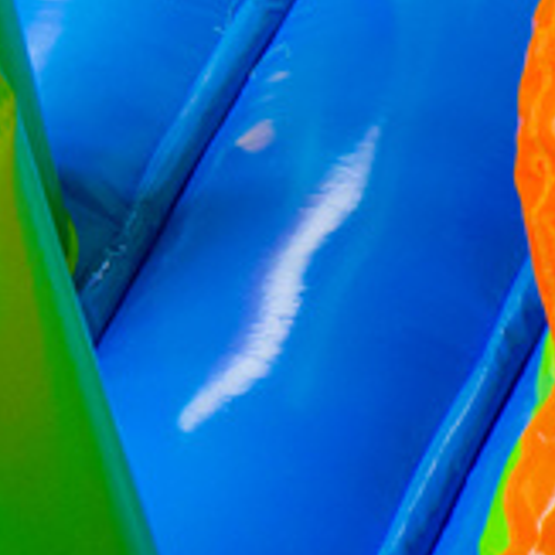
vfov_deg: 5.0
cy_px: -172
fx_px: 6349
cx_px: -715
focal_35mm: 350
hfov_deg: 4.9
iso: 640
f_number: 4.8
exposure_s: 1/60
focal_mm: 56
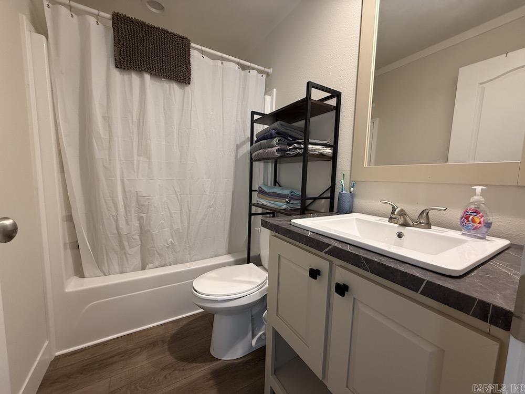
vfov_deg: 85.7
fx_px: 212
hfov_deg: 102.1
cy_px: 197
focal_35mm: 14
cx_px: 262
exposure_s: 1/60
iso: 200
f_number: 2.2
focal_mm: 2.22
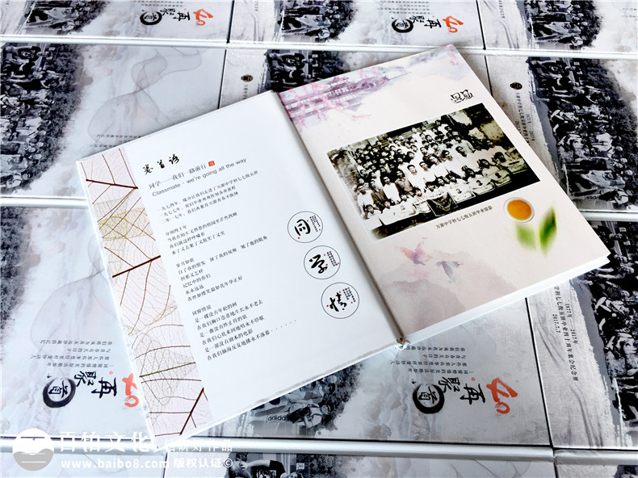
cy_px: 239
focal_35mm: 29
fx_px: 534
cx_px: 319
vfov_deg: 48.2
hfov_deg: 61.7
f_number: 2.2
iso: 40
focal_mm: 4.15
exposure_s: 1/50
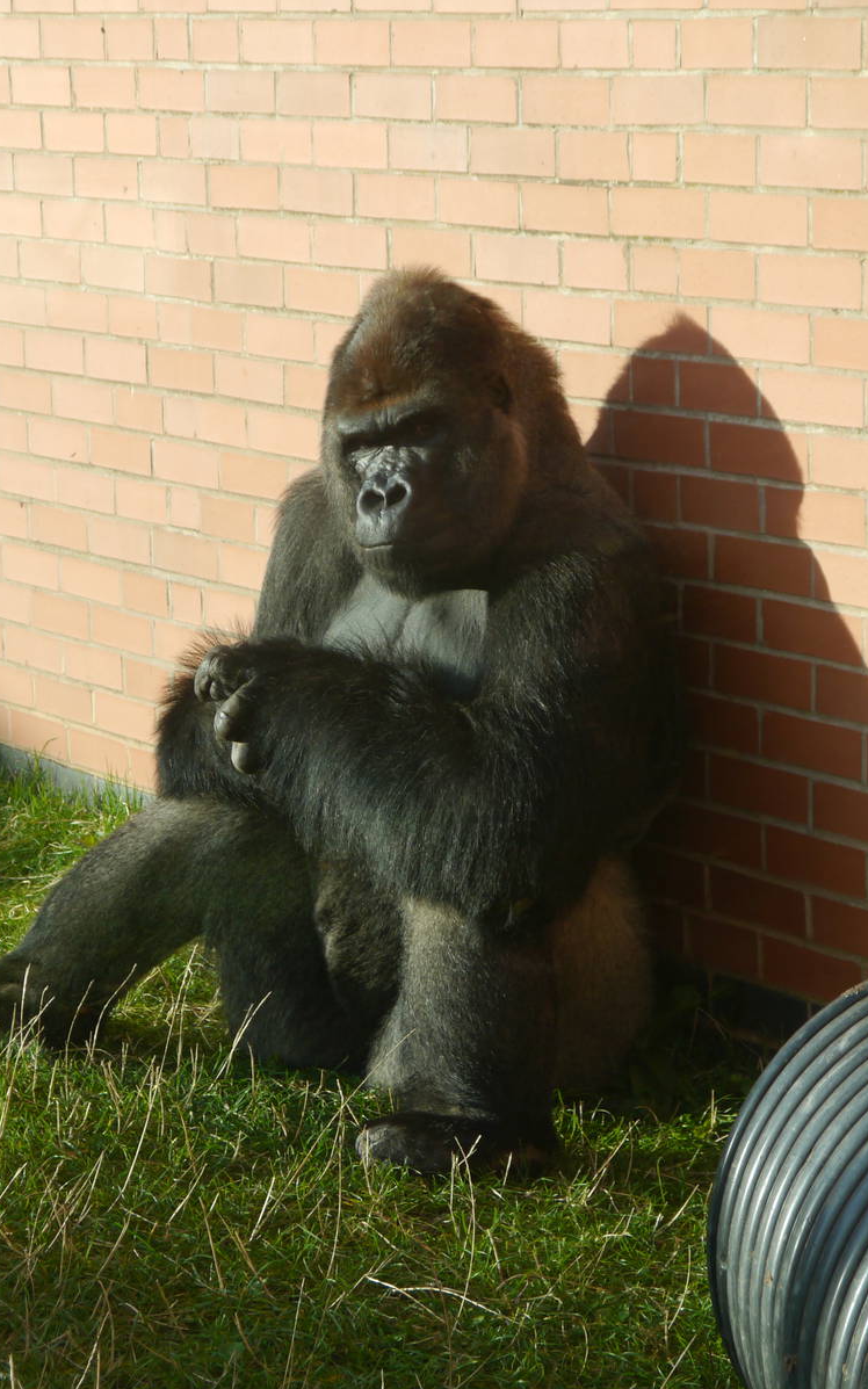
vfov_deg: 17.5
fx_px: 4505
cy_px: 694
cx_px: 396
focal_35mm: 119
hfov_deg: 11.0
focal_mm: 42
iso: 160
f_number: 6.3
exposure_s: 1/160
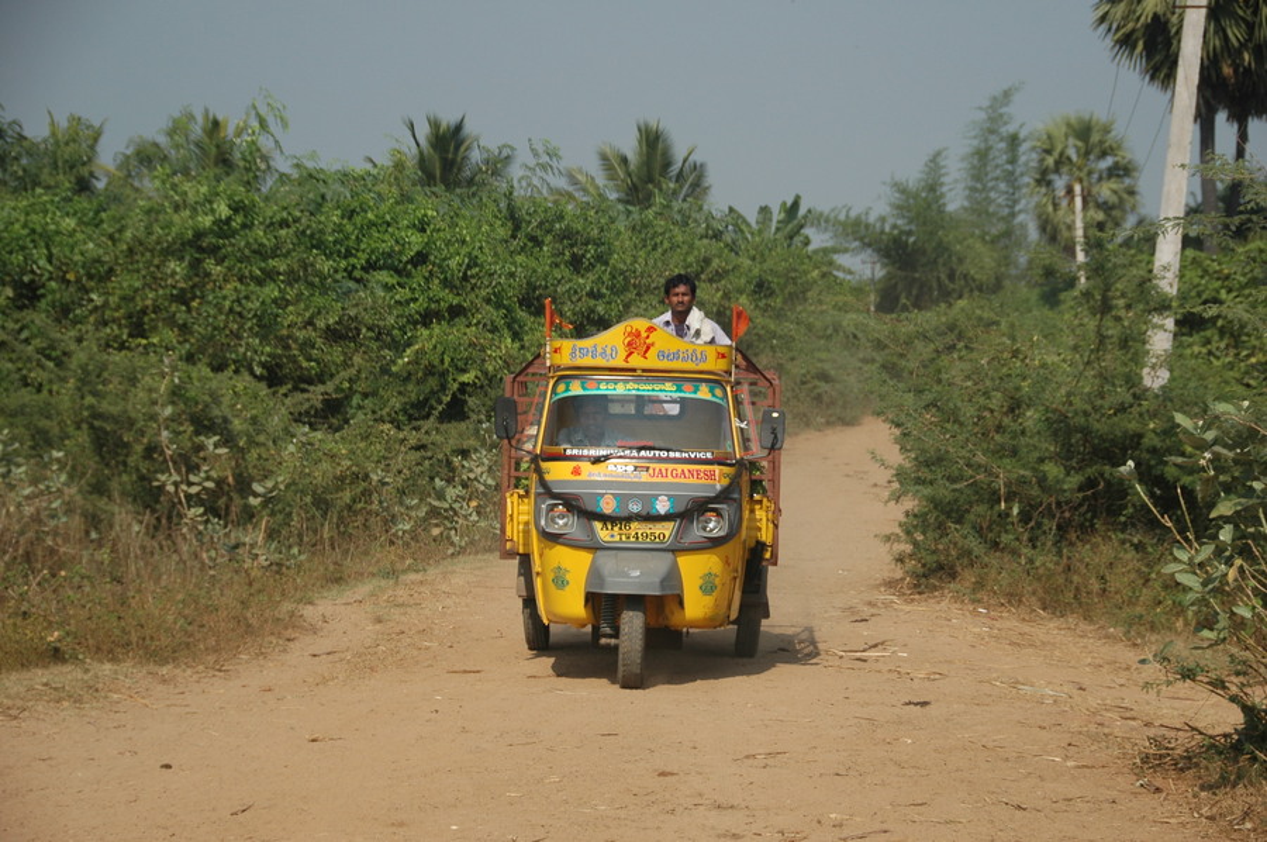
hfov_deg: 20.9
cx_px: 634
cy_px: 421
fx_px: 3428
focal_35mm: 98
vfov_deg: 14.0
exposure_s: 1/400
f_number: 5.6
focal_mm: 65
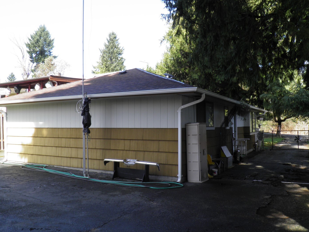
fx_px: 286
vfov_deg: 44.1
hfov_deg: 56.8
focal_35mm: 32
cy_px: 122
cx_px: 149
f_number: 5.7
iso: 50
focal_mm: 4.9
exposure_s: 1/50
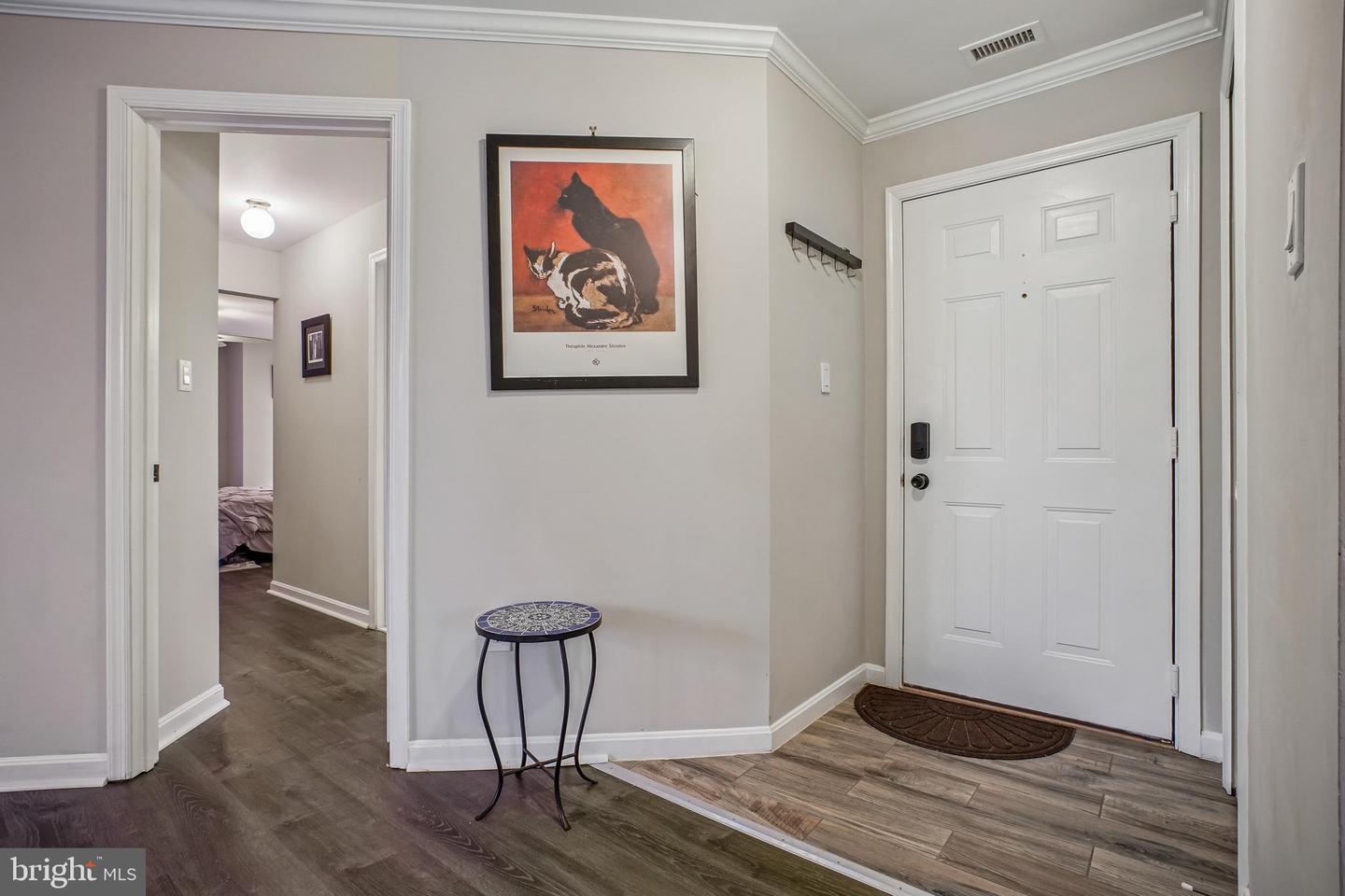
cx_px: 672
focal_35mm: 16
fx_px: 616
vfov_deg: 72.1
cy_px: 448
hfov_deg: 95.0
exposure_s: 1/5
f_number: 8
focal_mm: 11
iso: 500
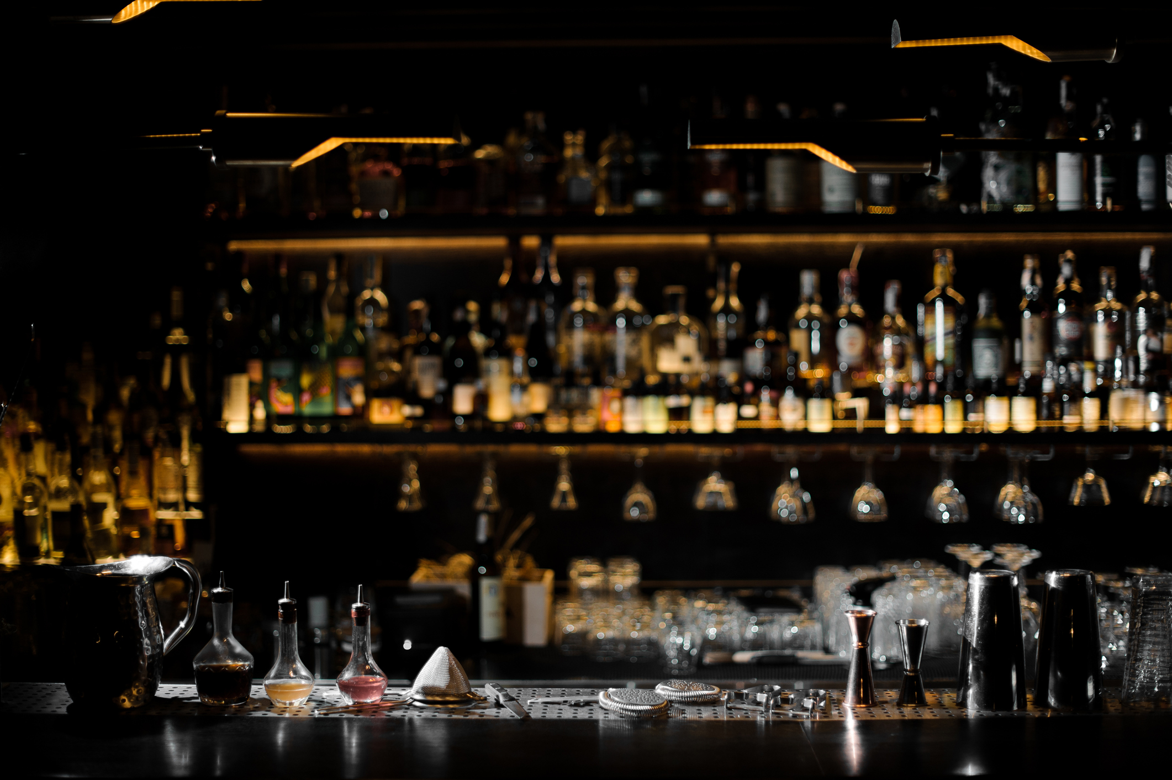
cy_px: 390
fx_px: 1627
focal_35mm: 50
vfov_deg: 27.0
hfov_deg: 39.6
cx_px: 586
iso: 200
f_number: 2
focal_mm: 50
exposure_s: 1/160
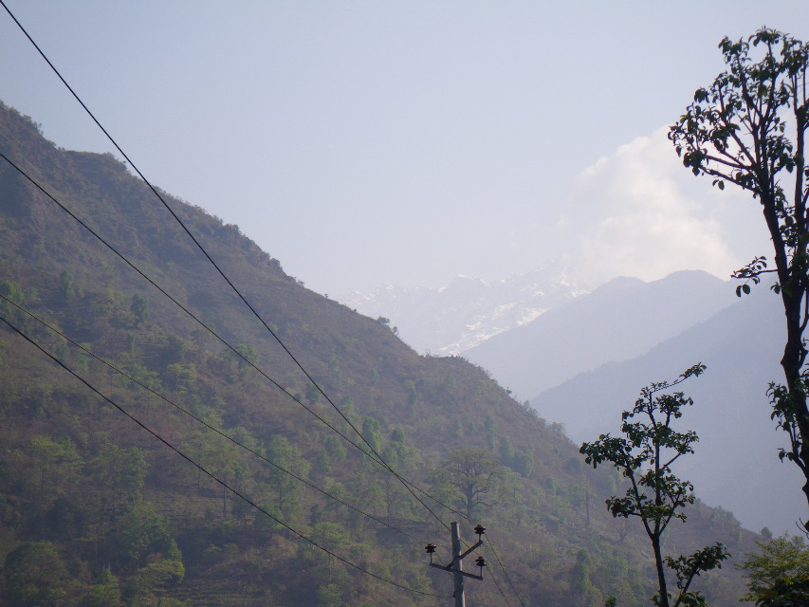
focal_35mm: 115
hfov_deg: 17.1
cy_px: 304
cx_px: 404
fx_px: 2688
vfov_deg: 12.9
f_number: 5.2
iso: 50
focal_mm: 20.6
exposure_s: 1/250
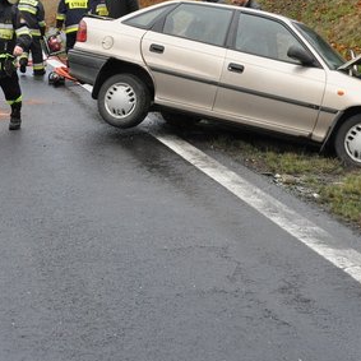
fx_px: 1003
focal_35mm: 85
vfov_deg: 20.3
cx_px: 59
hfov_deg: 20.1
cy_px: 115
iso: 1000
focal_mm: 29
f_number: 8
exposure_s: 1/250
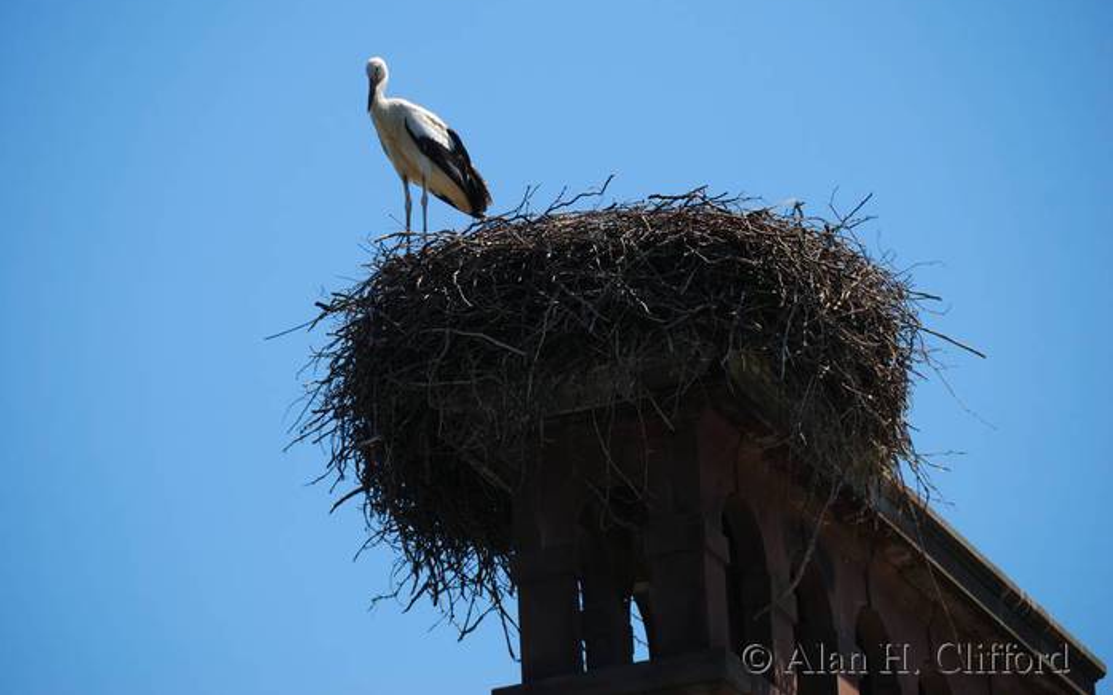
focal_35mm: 307
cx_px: 556
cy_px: 324
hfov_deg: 6.8
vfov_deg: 4.3
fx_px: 9311
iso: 100
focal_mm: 200
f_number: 5.6
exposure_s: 1/400
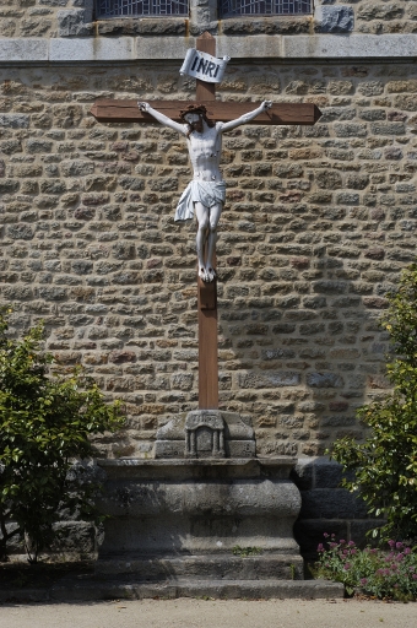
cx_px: 208
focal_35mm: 75
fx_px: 1307
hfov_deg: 18.1
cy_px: 314
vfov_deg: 27.0
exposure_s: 1/160
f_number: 13
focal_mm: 50
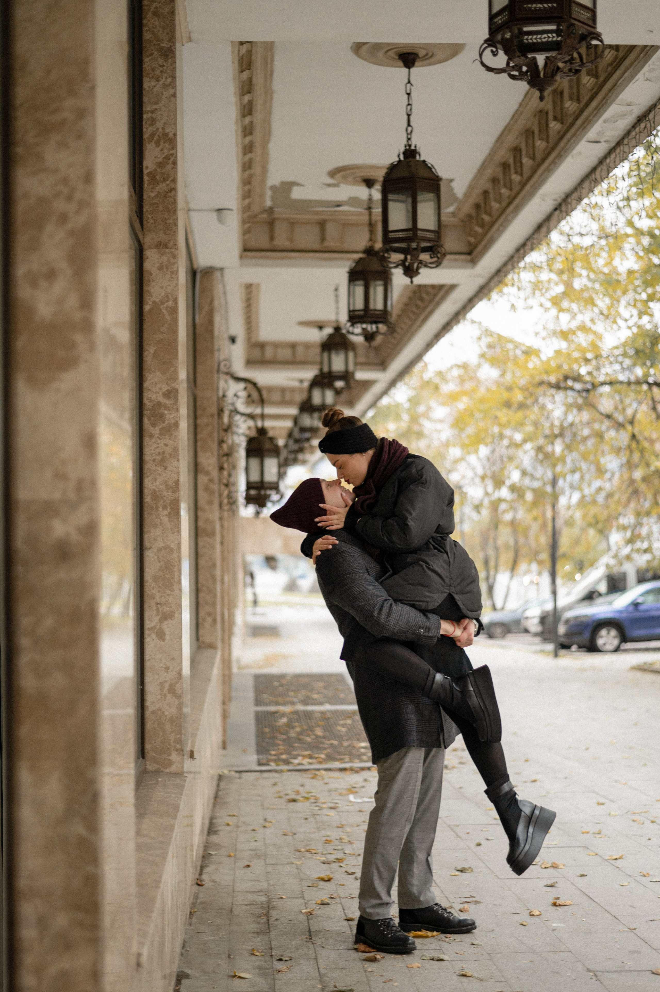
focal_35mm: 50
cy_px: 496
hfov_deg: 27.0
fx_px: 1377
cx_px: 330
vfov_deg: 39.6
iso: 500
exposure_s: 1/160
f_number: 1.8
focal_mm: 50
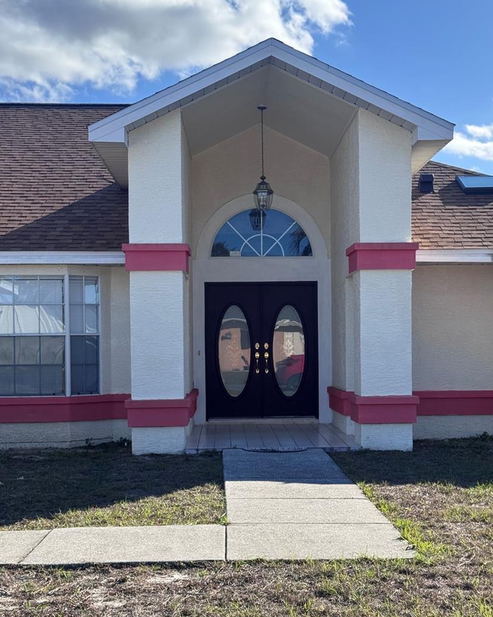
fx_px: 1022
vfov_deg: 33.6
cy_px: 336
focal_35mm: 56
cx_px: 265
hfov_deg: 27.1
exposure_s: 1/2513
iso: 64
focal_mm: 6.76
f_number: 1.78
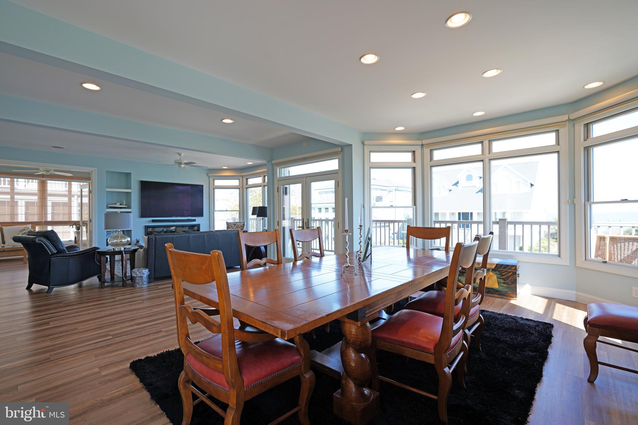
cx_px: 319
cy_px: 212
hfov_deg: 96.7
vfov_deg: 73.8
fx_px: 284
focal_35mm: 16
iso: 100
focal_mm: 16
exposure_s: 1/80
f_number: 4.5
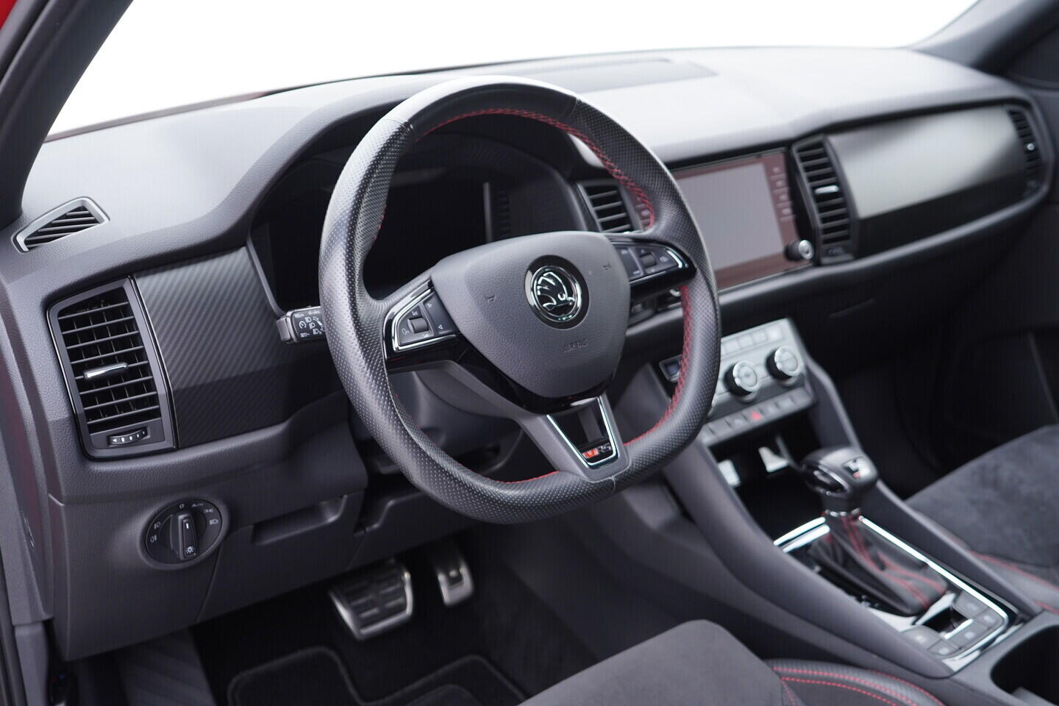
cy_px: 353
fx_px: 1059
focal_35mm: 36
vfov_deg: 36.9
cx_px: 530
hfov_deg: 53.1
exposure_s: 1/40
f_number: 2.8
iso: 400
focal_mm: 24
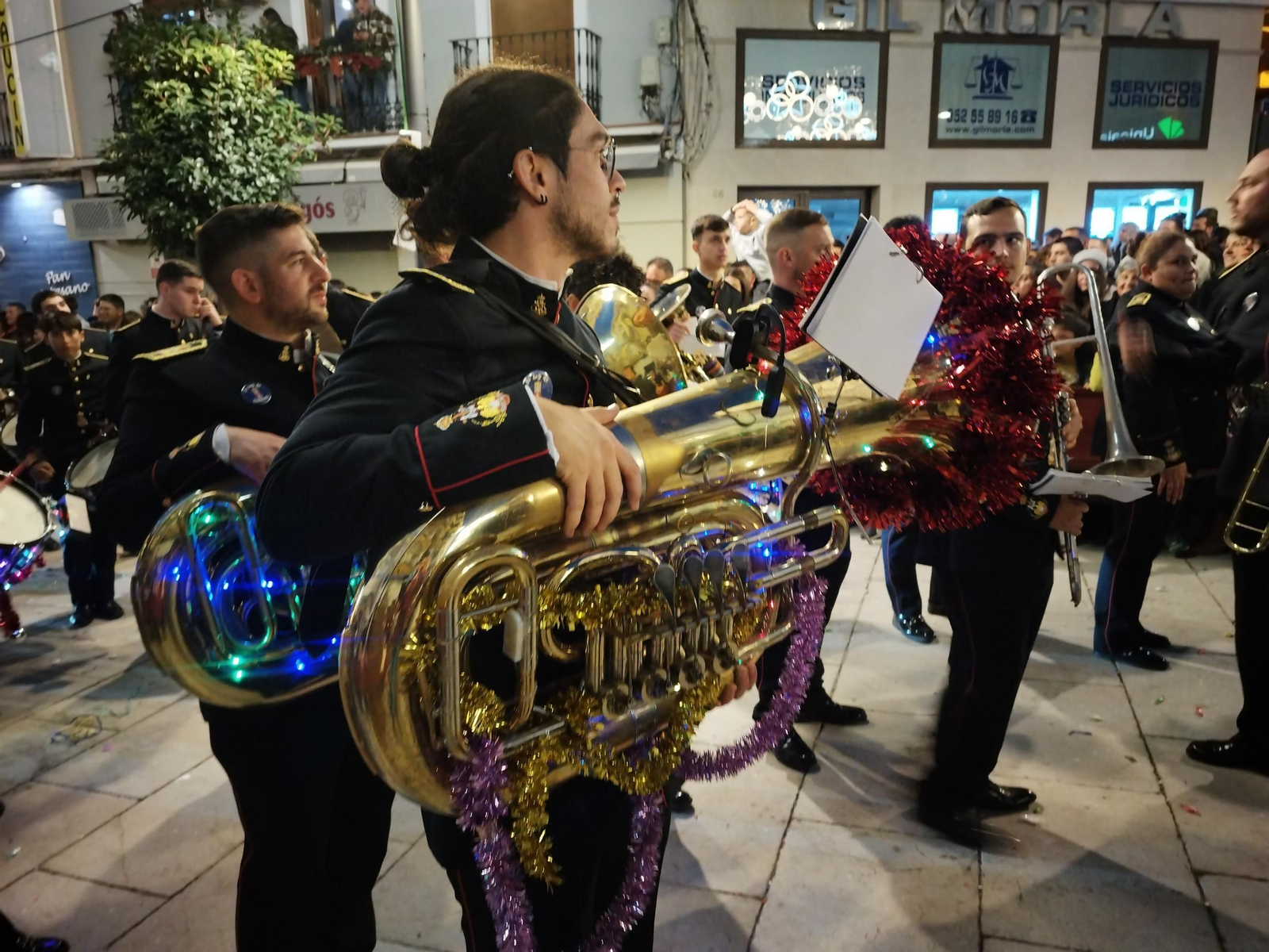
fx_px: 916
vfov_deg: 54.9
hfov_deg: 69.4
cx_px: 634
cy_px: 476
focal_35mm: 25
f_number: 1.89
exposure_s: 1/20
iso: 990
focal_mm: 5.95
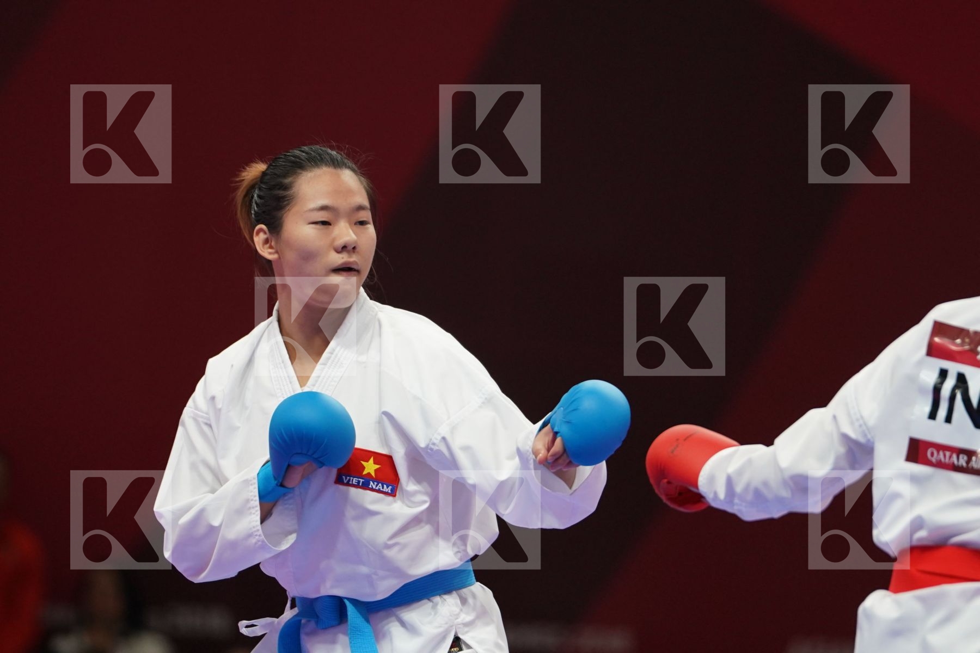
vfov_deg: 3.3
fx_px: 11432
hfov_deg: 4.9
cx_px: 490
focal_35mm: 420
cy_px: 326
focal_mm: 280
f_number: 4
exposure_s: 1/500
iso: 1600
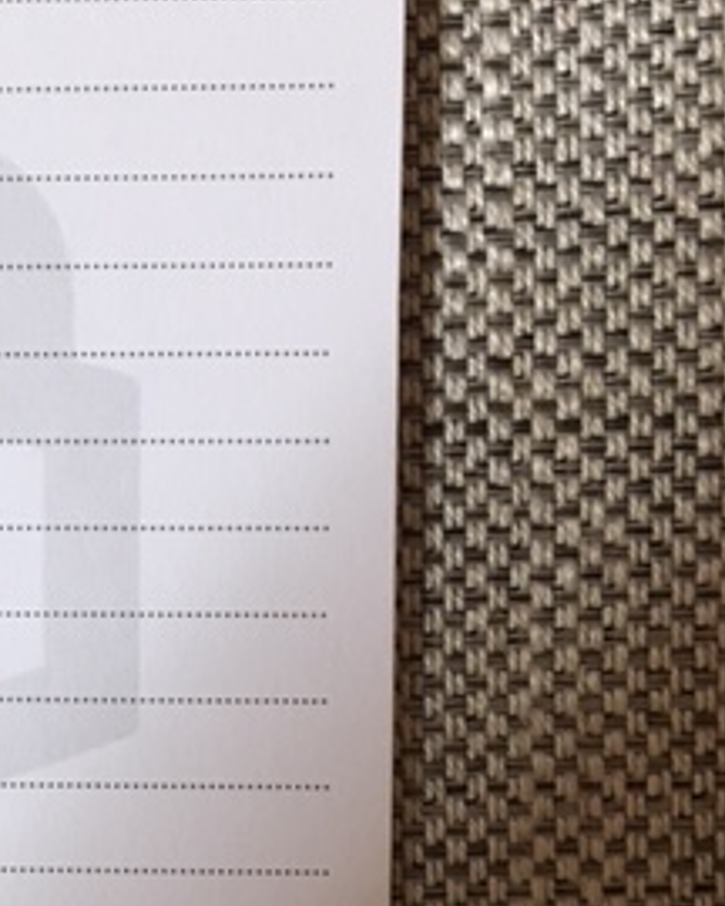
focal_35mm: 67
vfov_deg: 28.3
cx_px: -47
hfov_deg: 21.7
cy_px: 507
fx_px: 1797
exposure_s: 1/24
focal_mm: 4.15
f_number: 2.2
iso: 200
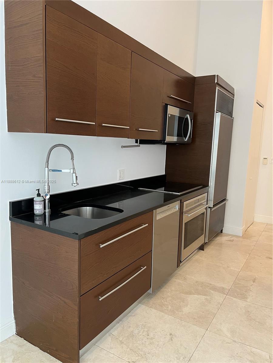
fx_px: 273
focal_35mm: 26
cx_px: 136
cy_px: 182
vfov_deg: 67.3
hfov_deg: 53.1
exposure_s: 1/60
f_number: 1.6
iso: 80
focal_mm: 5.1
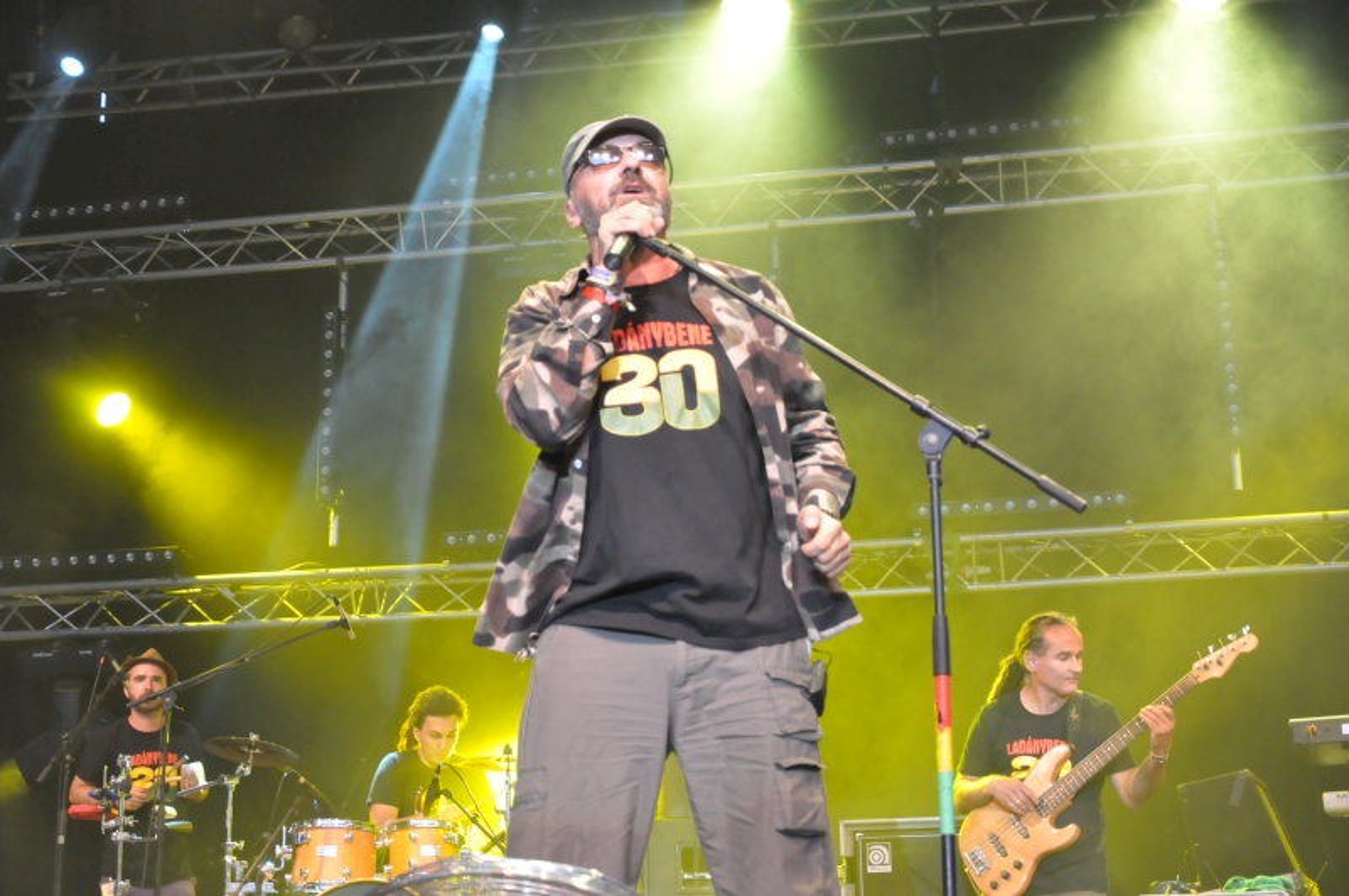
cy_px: 448
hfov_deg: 33.4
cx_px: 674
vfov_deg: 22.6
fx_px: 2245
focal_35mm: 60
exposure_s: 1/80
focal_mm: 40
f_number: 4.5
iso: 2500
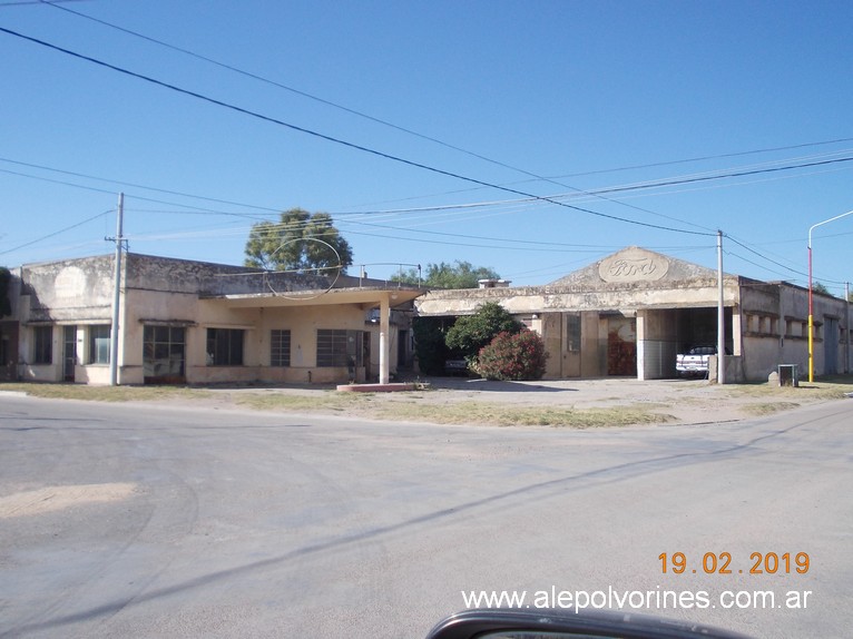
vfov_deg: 37.7
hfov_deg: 49.0
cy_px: 320
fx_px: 936
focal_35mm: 38
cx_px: 426
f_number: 6.2
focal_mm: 5.3
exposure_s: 1/250
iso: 80
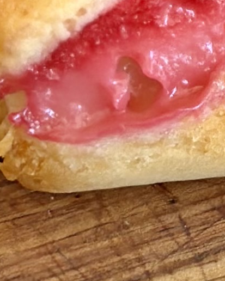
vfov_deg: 5.1
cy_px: -506
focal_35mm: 366
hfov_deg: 4.1
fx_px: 3046
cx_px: 548
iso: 125
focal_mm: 6.86
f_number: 1.78
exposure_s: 1/96
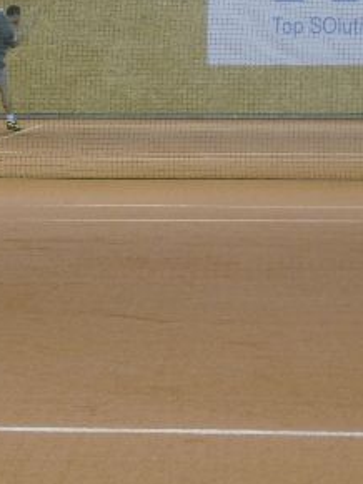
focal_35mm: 173
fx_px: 2421
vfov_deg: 11.4
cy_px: 171
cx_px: 58
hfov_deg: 8.6
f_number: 5.6
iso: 800
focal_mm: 42
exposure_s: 1/20
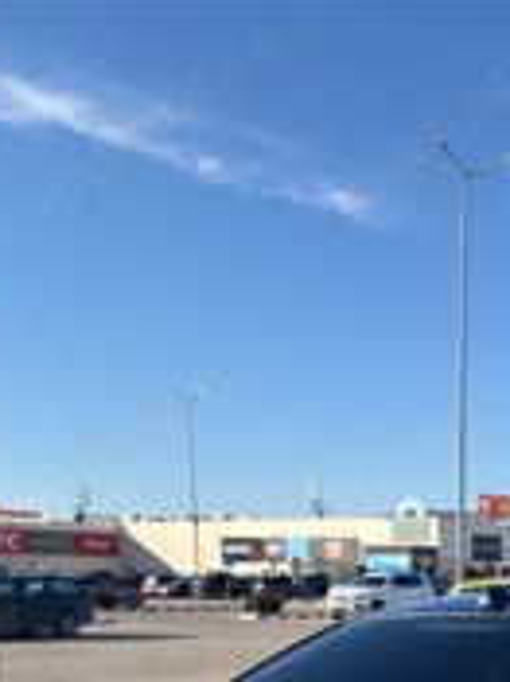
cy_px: 776
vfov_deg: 30.7
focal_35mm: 55
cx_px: 533
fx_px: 1082
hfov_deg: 25.0
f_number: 1.78
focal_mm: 6.76
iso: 64
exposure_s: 1/3058
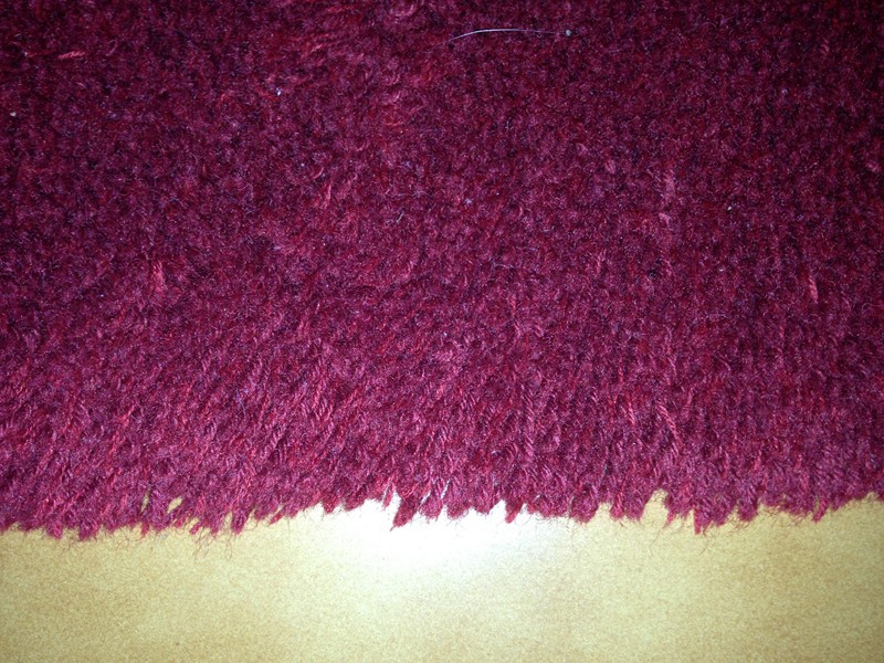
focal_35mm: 33
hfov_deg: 55.4
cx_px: 442
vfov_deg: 42.9
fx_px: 843
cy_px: 332
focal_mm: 4.13
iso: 64
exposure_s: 1/16
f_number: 2.4
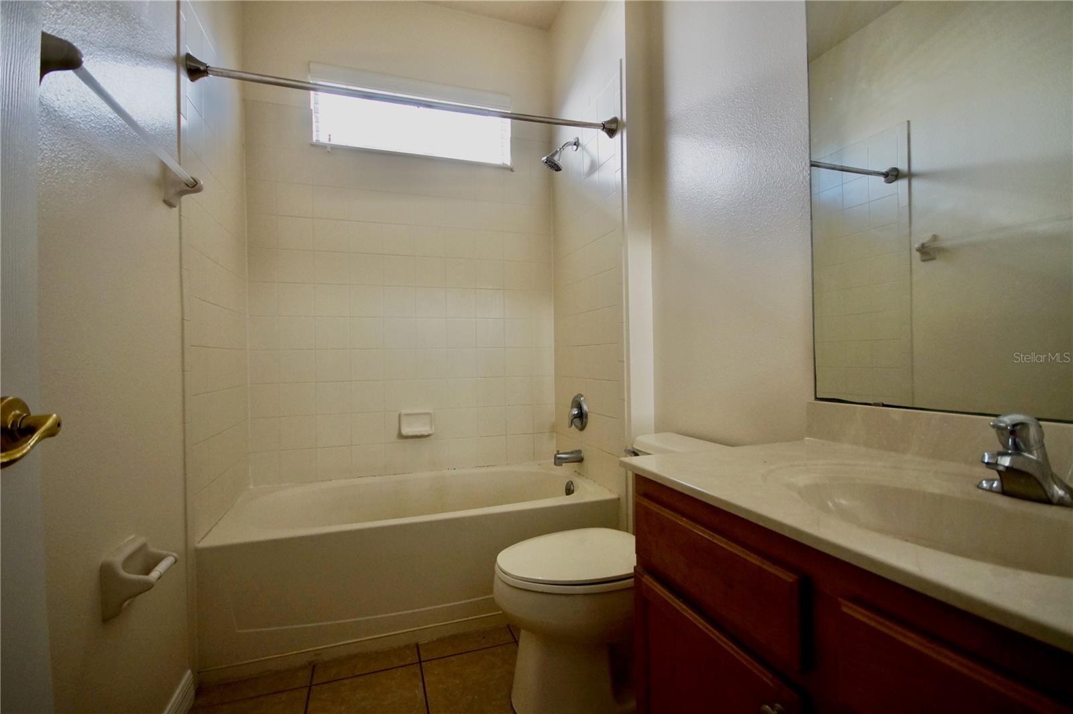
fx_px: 447
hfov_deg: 100.4
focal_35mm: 15
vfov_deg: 77.2
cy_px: 357
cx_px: 536
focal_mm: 10
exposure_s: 1/160
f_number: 4
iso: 640
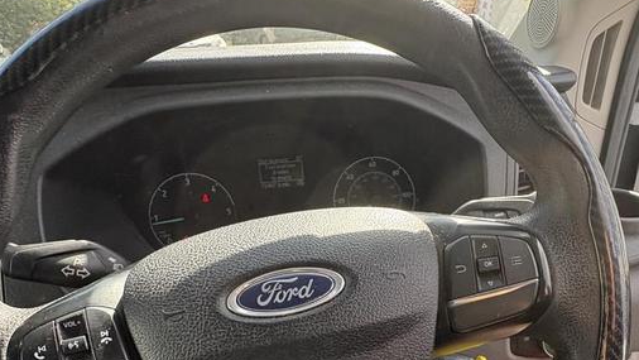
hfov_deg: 69.8
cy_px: 284
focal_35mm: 27
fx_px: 458
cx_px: 336
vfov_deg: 41.2
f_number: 2.2
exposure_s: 1/140
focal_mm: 2.22
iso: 80
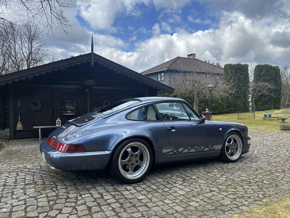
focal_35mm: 24
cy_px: 109
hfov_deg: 71.6
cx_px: 145
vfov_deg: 56.8
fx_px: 201
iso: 80
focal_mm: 6.86
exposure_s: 1/2155
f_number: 1.78
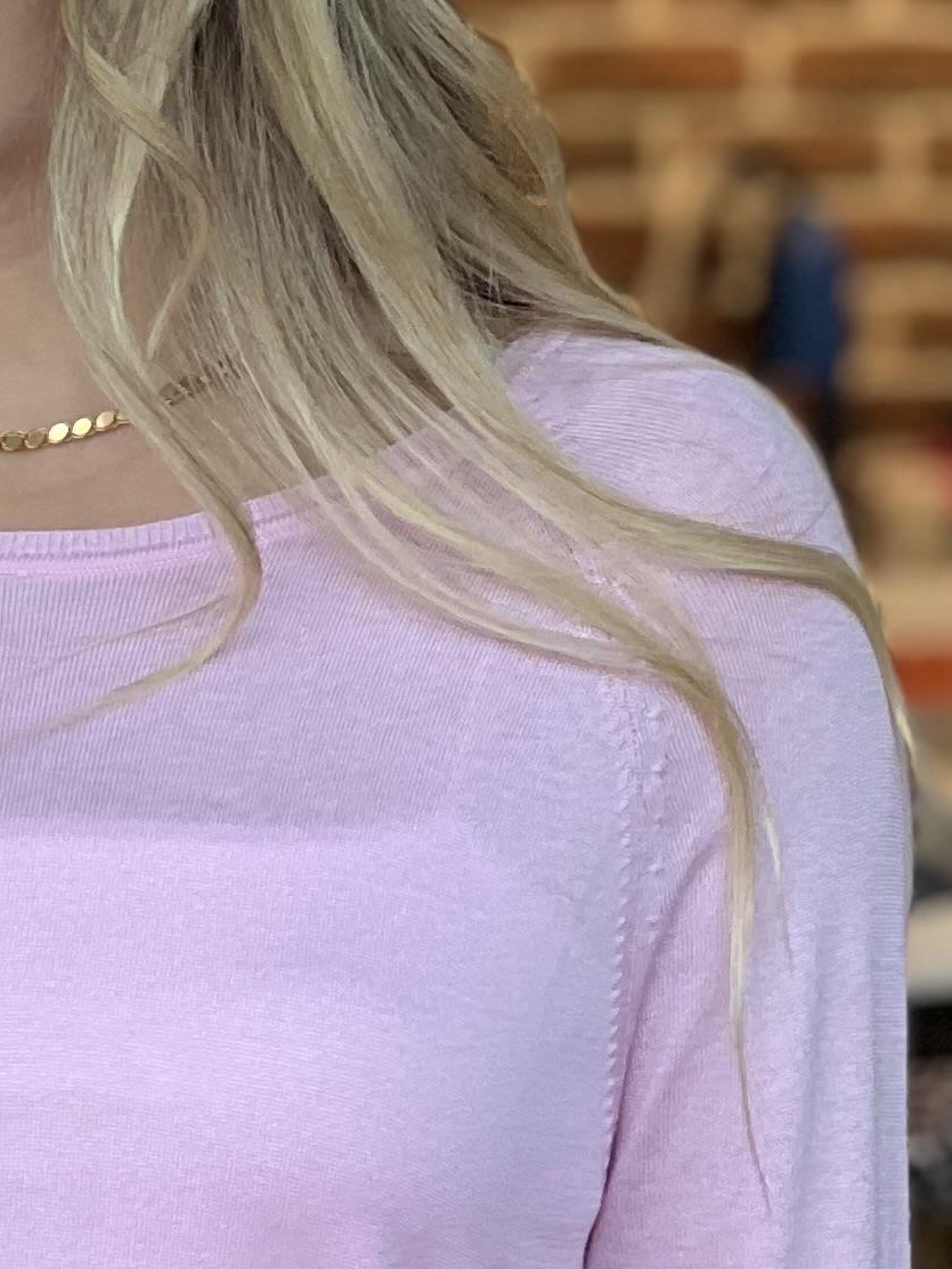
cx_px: 190
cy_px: 978
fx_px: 10229
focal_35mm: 279
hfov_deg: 5.3
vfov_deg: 7.1
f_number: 2.8
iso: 80
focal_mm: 9
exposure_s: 1/100
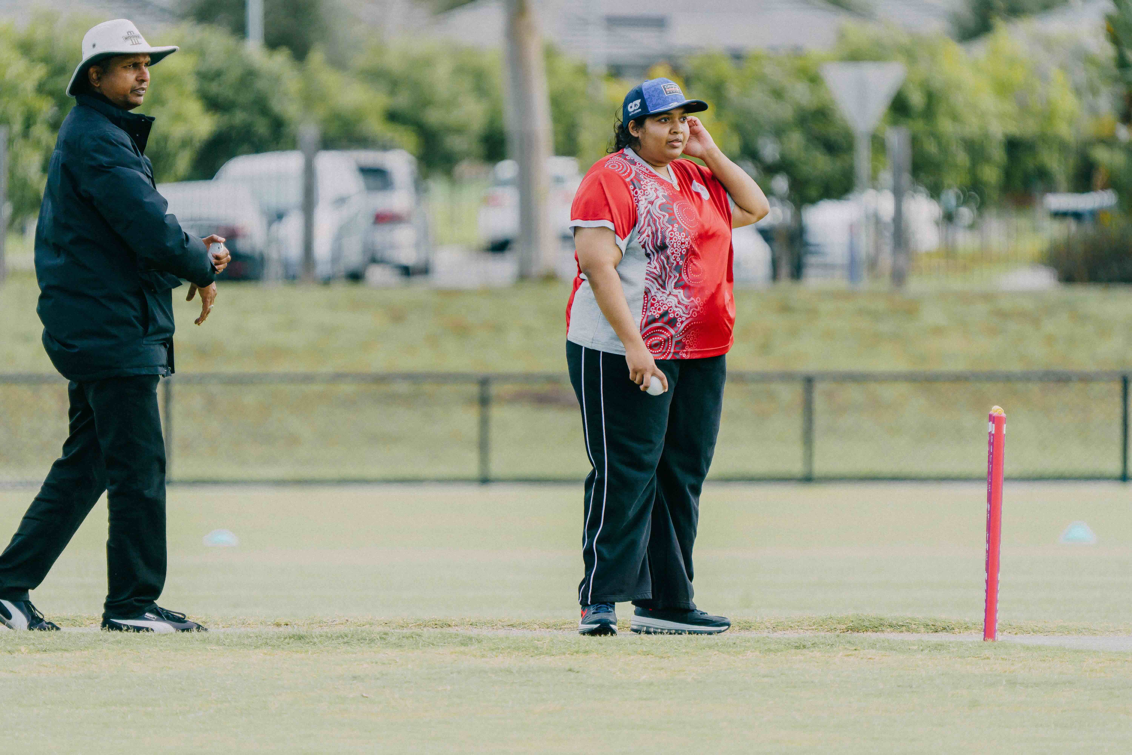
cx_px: 566
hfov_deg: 4.5
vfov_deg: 3.0
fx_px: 14558
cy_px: 378
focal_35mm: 463
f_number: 6.3
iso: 320
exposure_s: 1/1000
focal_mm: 463
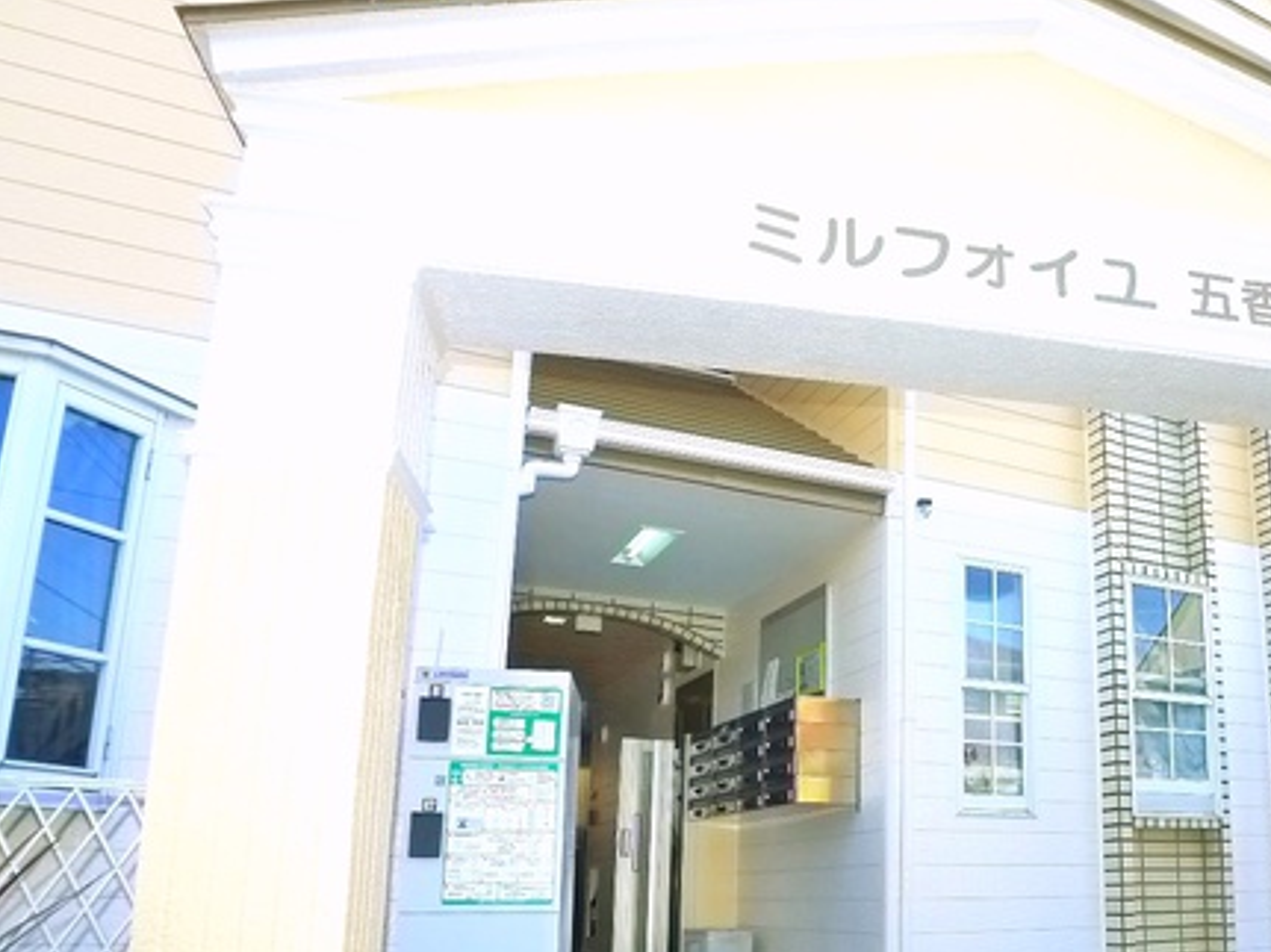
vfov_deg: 36.3
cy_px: 653
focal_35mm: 39
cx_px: 973
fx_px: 1432
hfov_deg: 46.0
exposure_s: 1/250
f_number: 2.8
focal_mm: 5.1
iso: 400
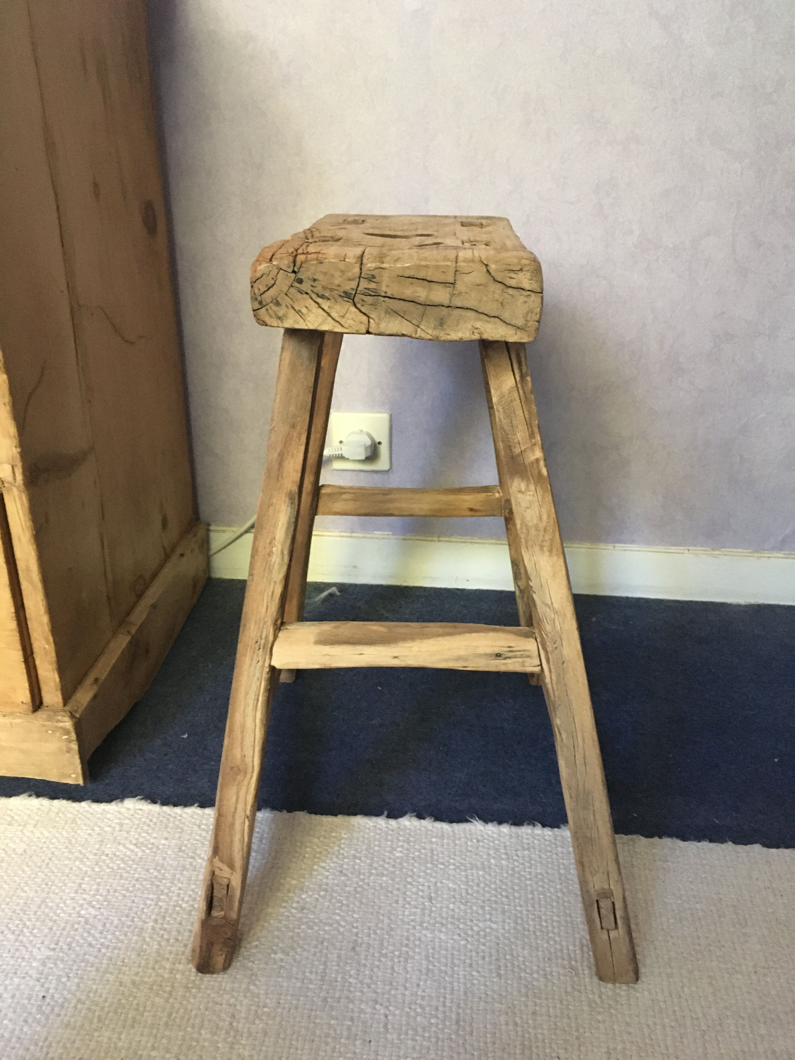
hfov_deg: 48.2
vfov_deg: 61.7
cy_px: 530
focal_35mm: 29
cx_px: 398
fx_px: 888
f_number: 2.2
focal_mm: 4.15
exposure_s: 1/17
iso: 250
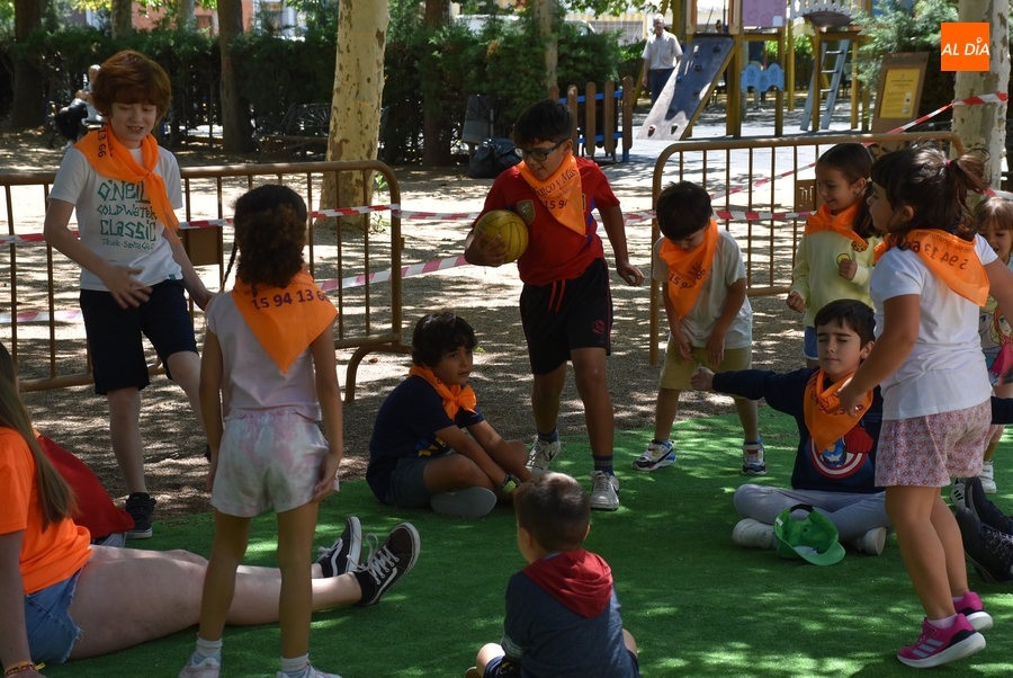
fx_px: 2619
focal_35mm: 93
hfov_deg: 21.9
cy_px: 339
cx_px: 506
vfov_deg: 14.7
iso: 400
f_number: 7.1
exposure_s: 1/200
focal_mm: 62
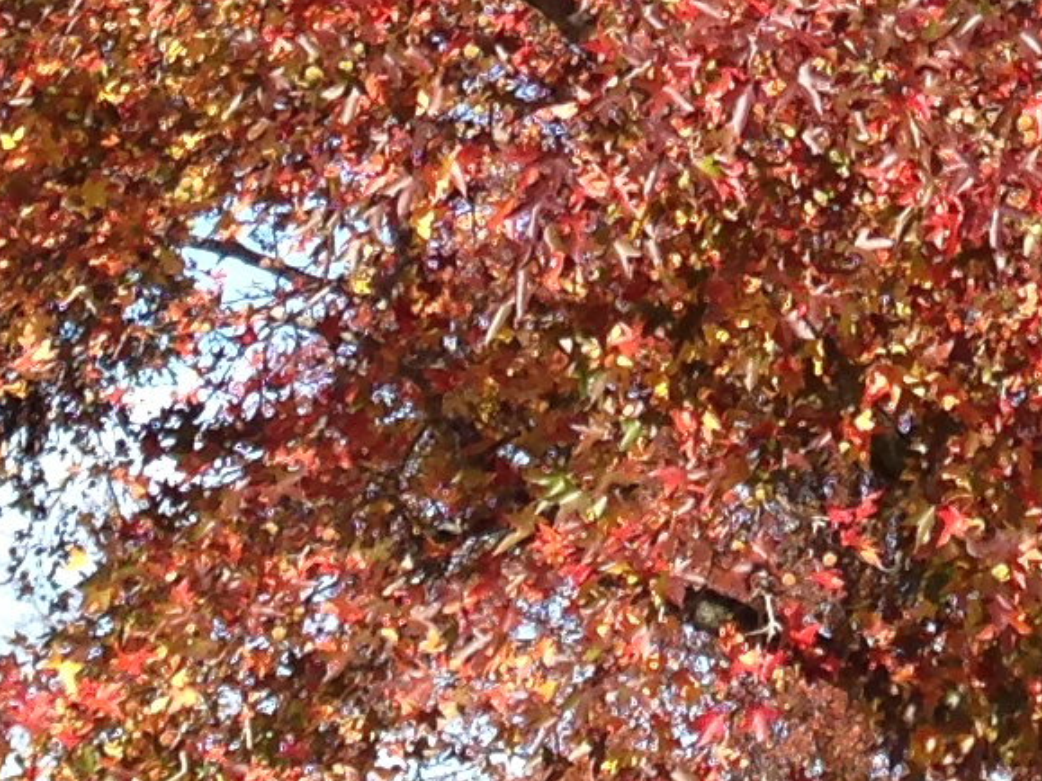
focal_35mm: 186
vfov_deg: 7.6
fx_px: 5598
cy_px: -812
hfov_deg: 10.5
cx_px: 1220
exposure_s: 1/623
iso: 50
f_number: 2.4
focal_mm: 4.13
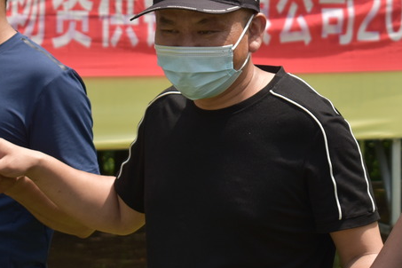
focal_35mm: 159
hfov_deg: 12.9
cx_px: 256
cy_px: -24
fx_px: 1775
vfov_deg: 8.6
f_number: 5.3
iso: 100
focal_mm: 48
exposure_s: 1/640
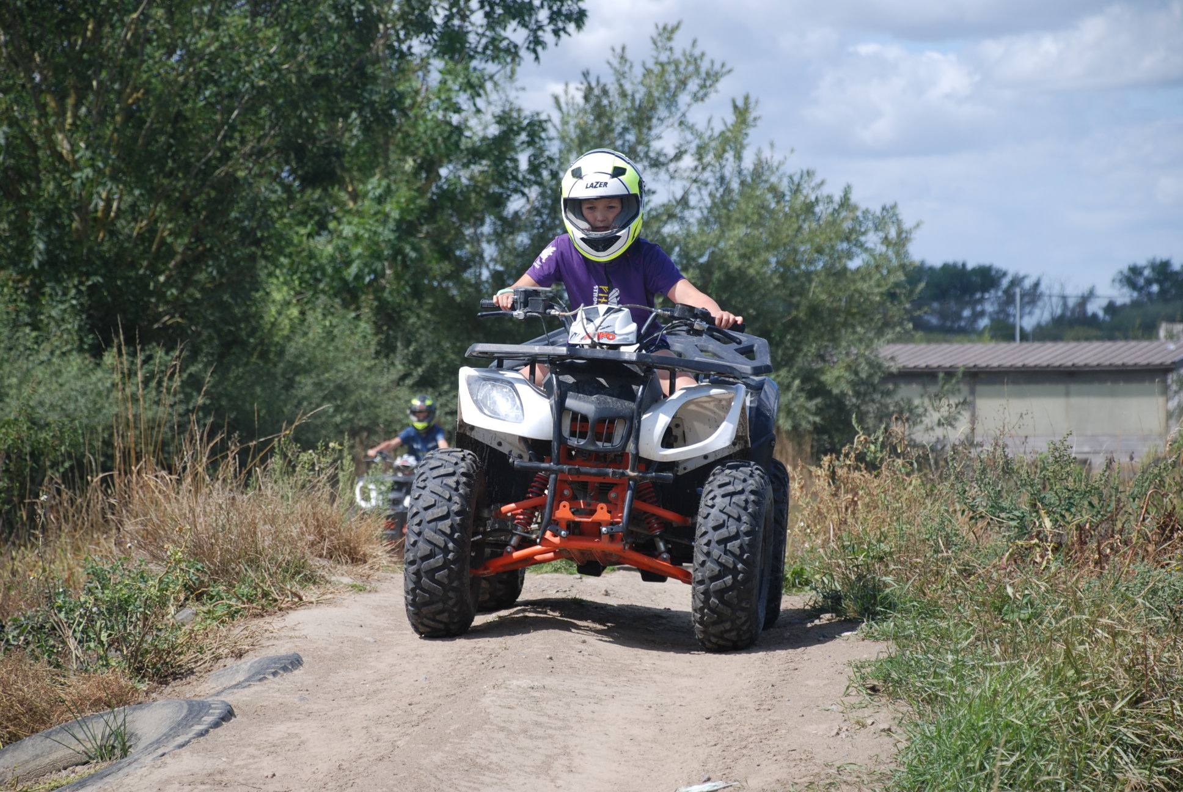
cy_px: 396
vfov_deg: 10.2
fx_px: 4442
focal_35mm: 135
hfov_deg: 15.2
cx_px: 592
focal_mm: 90
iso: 140
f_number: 5.6
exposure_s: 1/500
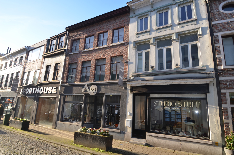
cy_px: 78
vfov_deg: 63.0
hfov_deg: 85.5
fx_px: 126
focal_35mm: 20
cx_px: 117
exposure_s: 1/250
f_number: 4
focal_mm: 13
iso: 100
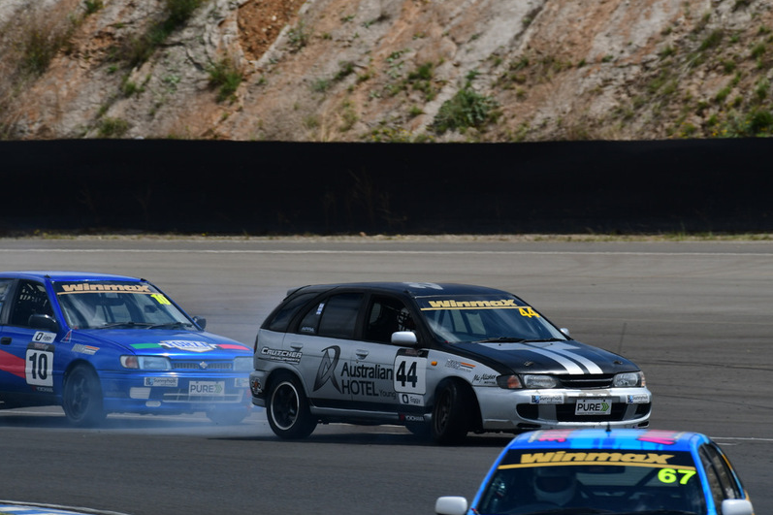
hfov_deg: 2.7
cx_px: 387
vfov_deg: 1.8
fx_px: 16164
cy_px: 257
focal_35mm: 753
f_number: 10
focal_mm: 500
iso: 200
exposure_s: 1/640
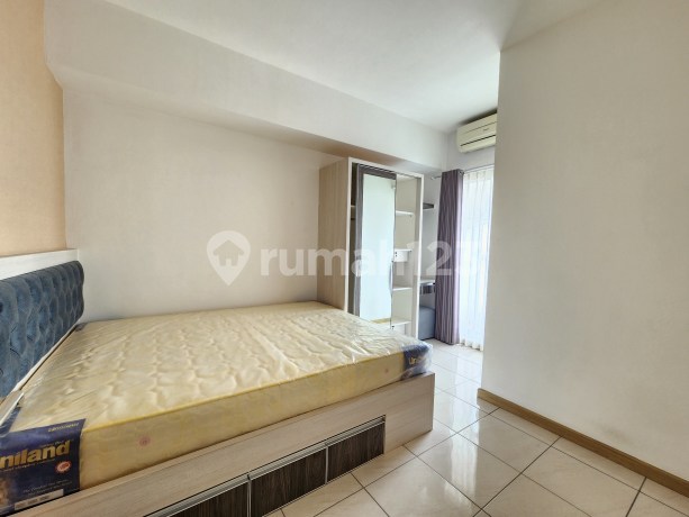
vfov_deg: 89.9
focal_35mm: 13
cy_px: 258
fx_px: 259
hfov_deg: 106.2
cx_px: 344
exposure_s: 1/50
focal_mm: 2.2
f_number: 2.2
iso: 160
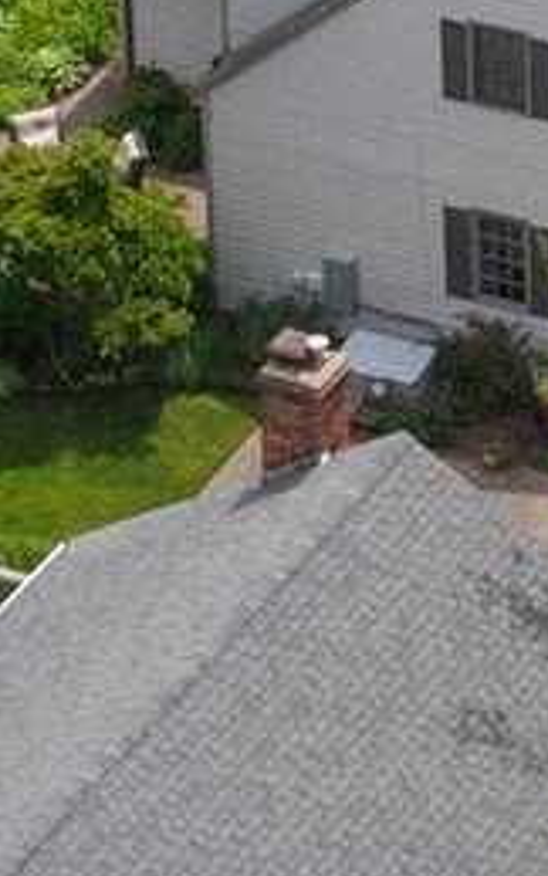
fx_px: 8072
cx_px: 971
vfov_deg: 5.8
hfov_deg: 3.9
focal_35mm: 338
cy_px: -1701
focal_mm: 10.26
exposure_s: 1/640
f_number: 6.3
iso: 100
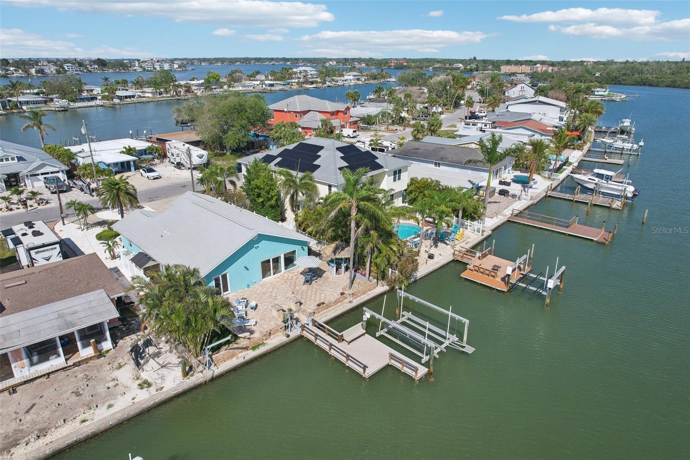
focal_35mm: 22
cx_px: 345
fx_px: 422
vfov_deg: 57.2
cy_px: 230
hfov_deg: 78.6
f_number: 2.8
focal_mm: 8.4
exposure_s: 1/2500
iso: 100
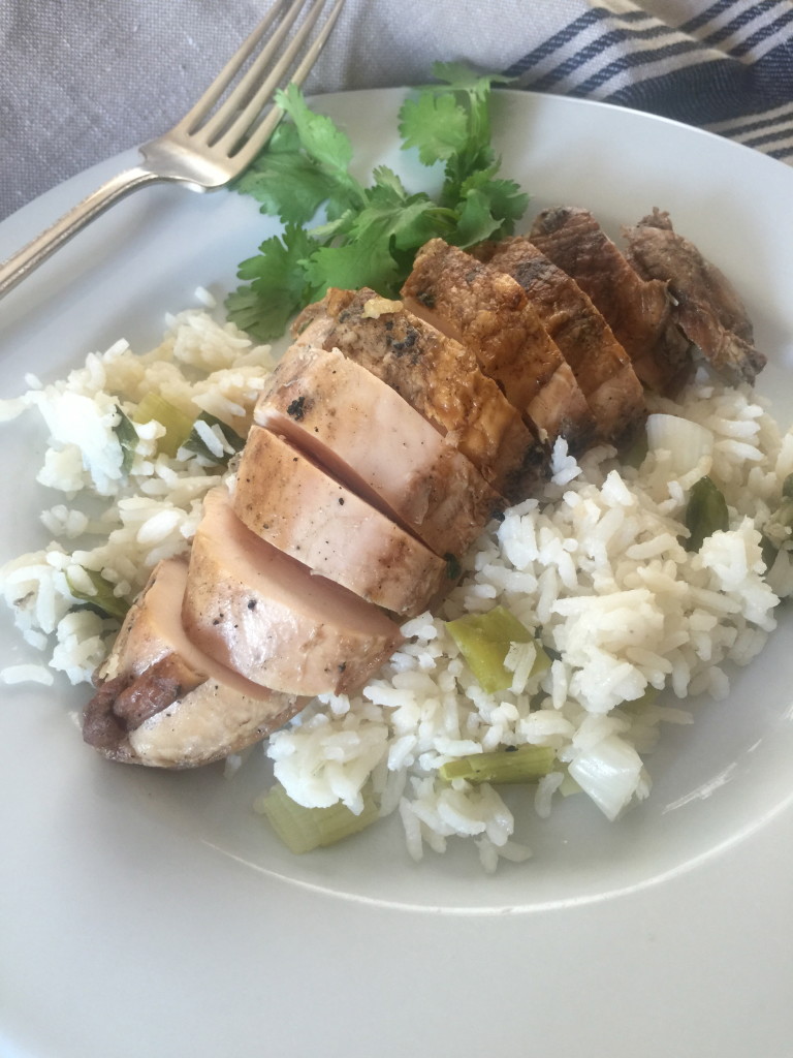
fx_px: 886
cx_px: 396
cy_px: 529
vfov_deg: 61.7
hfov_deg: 48.2
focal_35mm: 29
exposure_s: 1/15
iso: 64
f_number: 2.2
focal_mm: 4.15
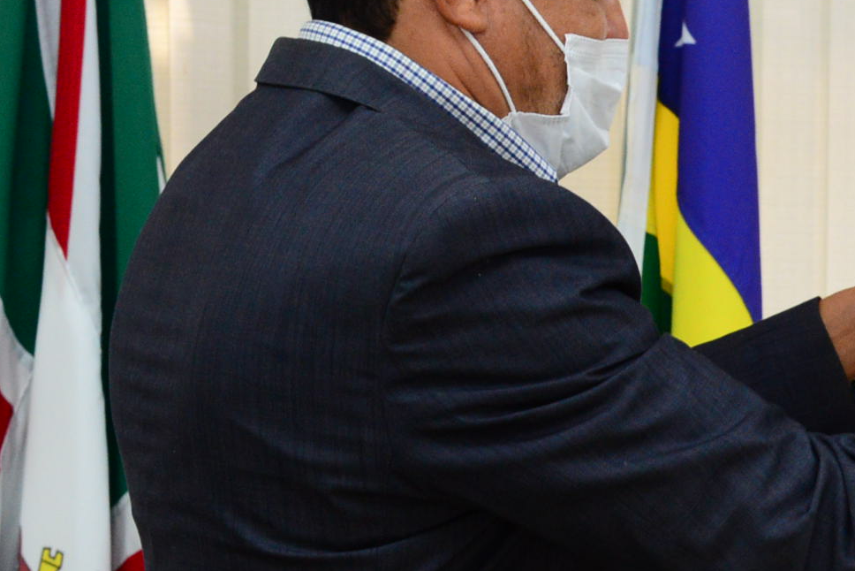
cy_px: 506
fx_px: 3397
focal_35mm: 143
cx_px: 819
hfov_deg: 14.2
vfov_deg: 9.6
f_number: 7.1
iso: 2000
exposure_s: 1/60
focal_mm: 46
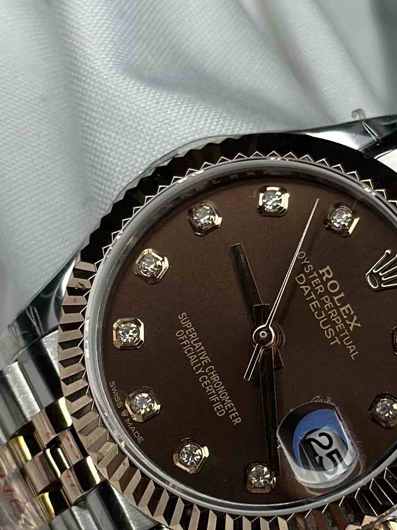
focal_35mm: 90
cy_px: 331
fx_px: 1376
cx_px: 260
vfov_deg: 21.7
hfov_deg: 16.4
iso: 80
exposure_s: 1/1133
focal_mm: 6.86
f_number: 1.78
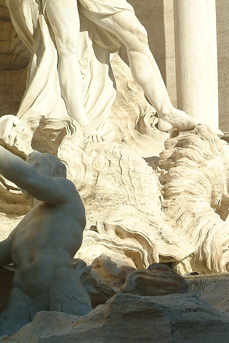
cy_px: 168
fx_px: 1746
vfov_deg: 11.2
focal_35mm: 183
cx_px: 319
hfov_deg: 7.4
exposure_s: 1/125
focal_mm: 50
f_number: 11
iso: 100
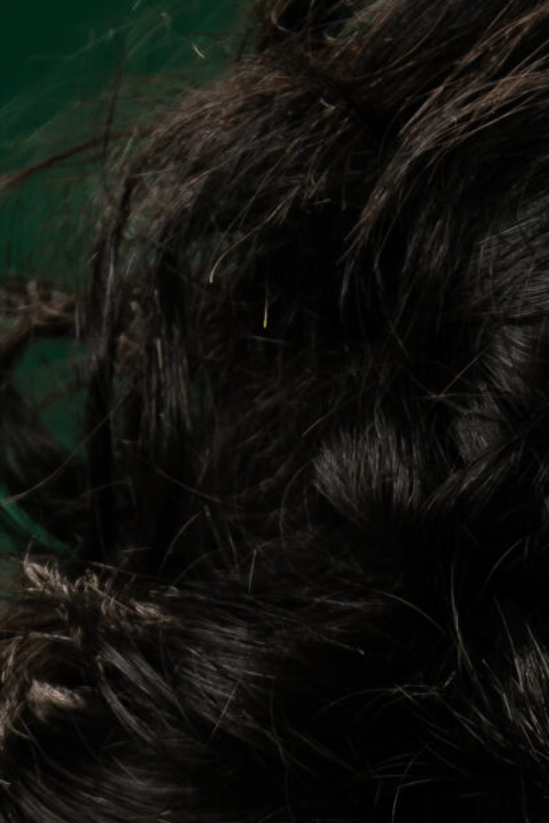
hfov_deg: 5.9
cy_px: 1535
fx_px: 5286
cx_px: 562
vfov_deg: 8.5
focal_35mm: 231
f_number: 5.6
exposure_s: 1/80
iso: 100
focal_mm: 37
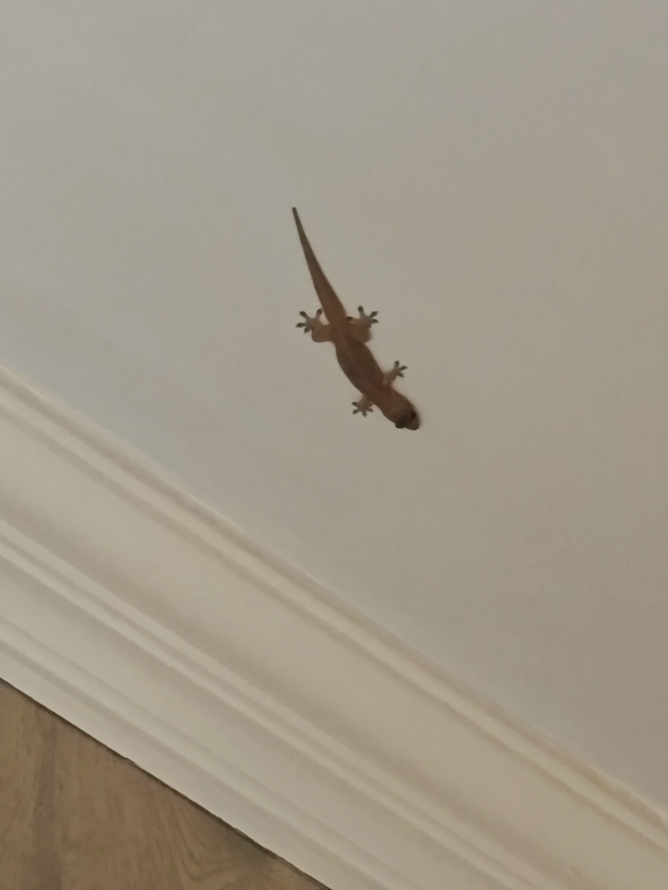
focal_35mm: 153
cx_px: 334
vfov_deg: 12.9
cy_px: 445
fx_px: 3937
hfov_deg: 9.7
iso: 2500
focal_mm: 9
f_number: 2
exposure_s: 1/50
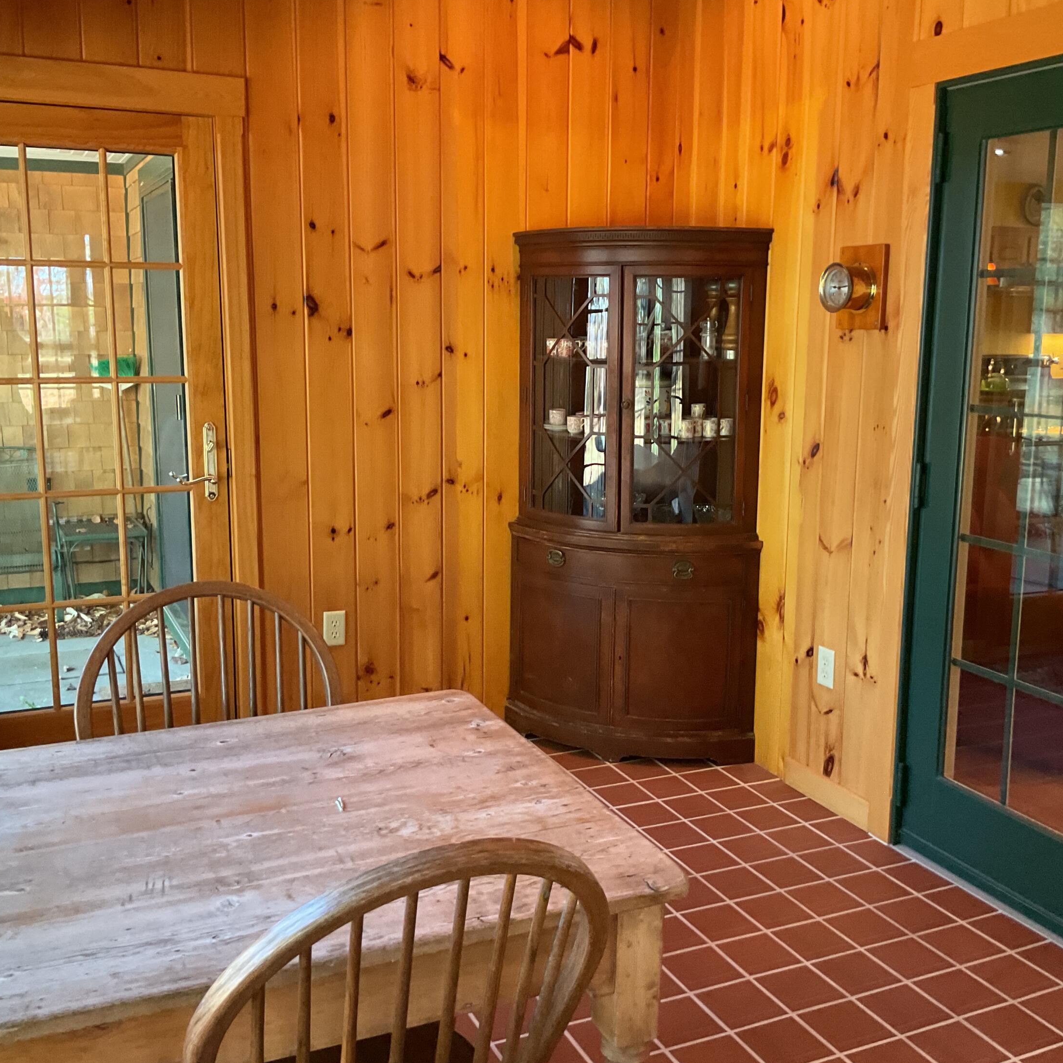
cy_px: 523
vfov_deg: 47.2
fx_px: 1216
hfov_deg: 47.2
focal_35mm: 35
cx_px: 542
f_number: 1.8
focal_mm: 3
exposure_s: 1/60
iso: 200
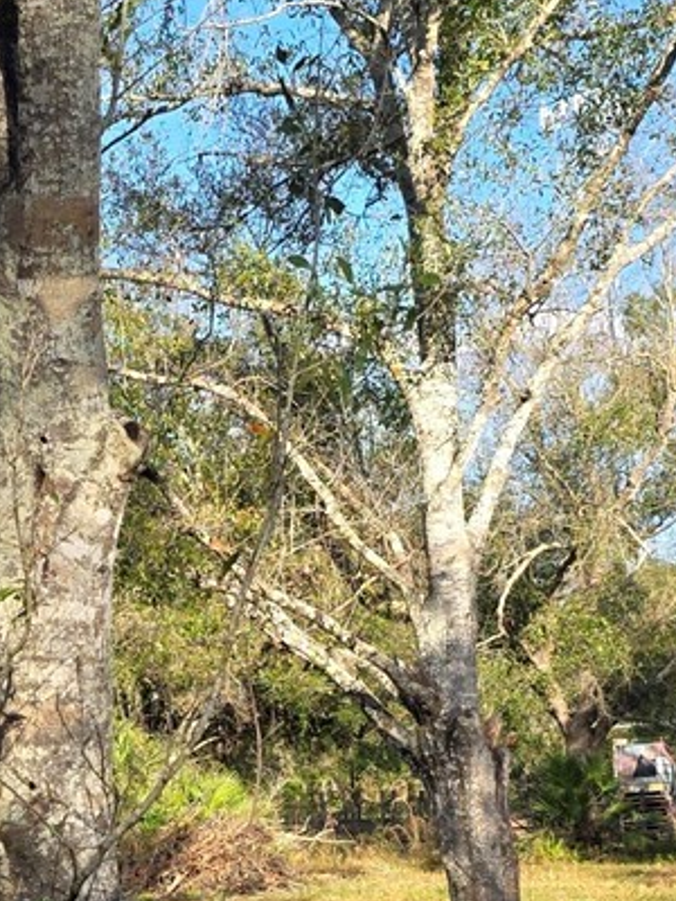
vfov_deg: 20.9
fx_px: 2396
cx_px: 61
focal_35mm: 92
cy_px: 782
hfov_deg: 15.9
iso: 80
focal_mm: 6.3
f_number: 1.7
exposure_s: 1/2180
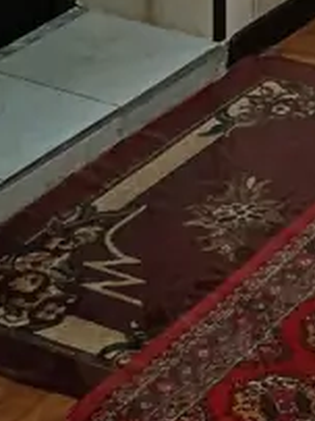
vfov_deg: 11.8
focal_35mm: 142
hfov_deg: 9.3
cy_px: -535
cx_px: 758
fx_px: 1725
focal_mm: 5.24
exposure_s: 1/33.3
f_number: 1.7
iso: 1283
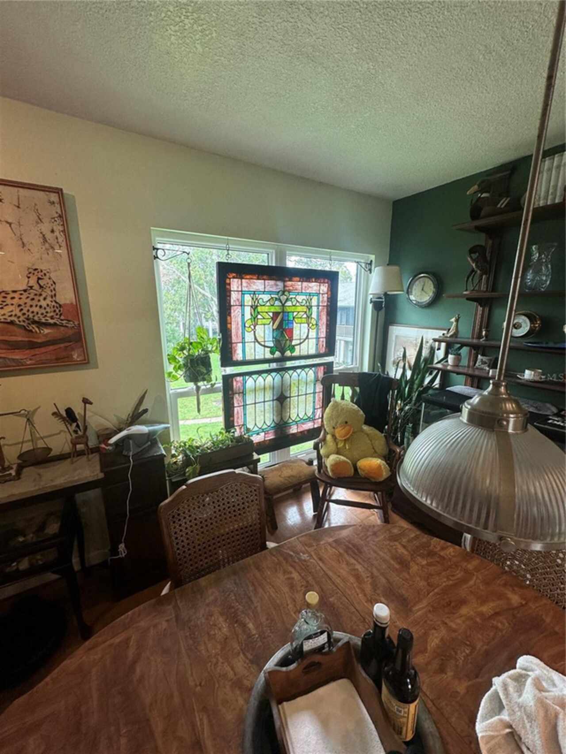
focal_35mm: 14
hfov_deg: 85.7
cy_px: 377
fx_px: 305
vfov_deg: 102.1
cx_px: 283
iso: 80
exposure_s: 1/120
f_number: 2.2
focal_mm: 2.22
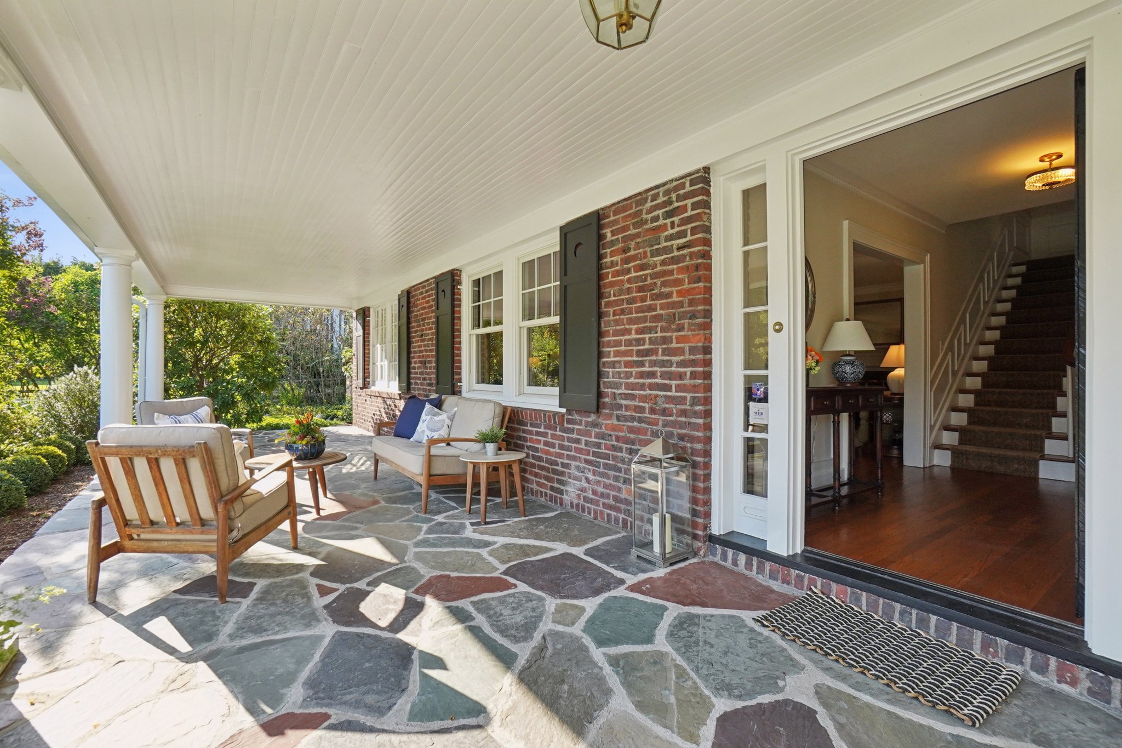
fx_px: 467
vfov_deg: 77.3
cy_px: 374
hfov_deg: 100.4
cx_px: 561
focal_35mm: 15
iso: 800
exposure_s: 1/200
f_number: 8
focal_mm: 10
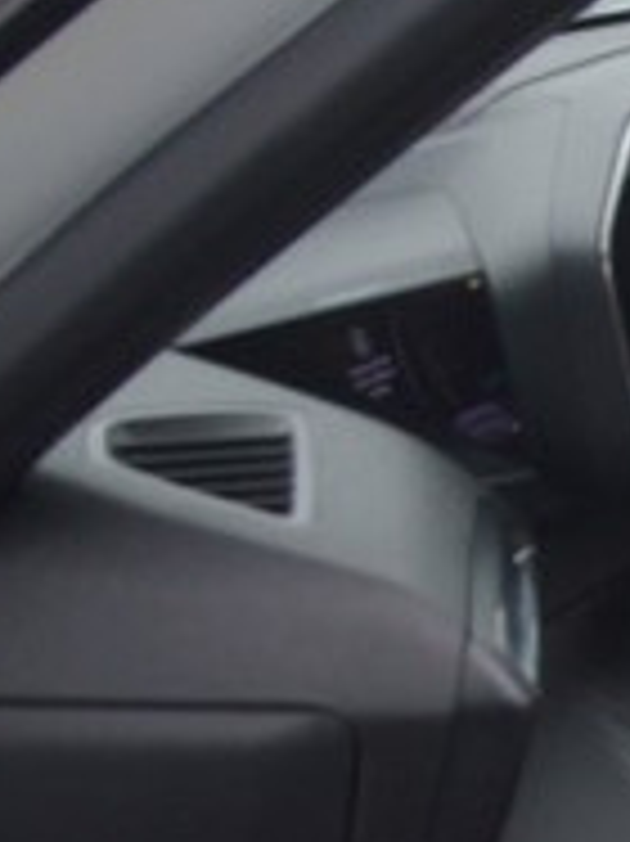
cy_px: 966
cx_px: 2169
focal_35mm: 142
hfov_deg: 8.1
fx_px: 3450
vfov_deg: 13.6
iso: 640
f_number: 4
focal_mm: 18
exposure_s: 1/60
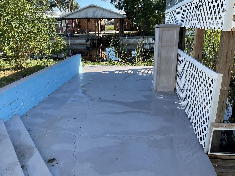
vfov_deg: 48.2
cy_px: 88
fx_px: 197
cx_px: 118
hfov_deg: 61.7
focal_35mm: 29
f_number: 1.8
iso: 16
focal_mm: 3
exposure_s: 1/519
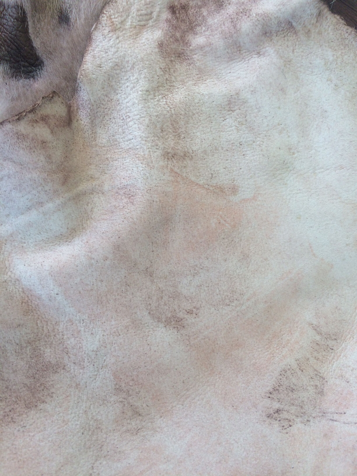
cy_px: 238
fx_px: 399
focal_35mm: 29
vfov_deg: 61.7
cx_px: 178
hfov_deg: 48.2
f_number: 2.2
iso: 50
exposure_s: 1/100
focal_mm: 4.15
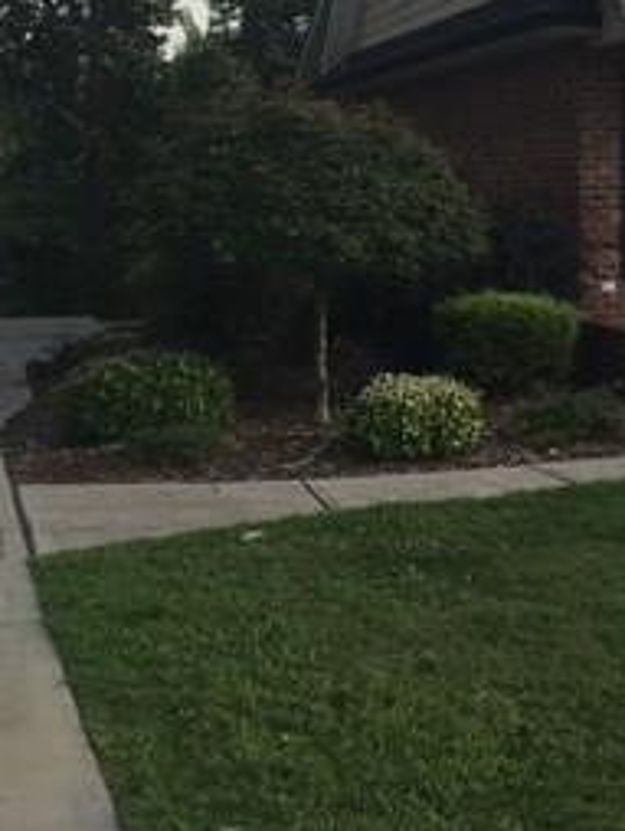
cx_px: 890
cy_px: 79
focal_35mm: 73
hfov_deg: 18.3
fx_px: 1754
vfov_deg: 25.8
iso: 25
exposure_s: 1/392
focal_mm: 4.15
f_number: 2.2
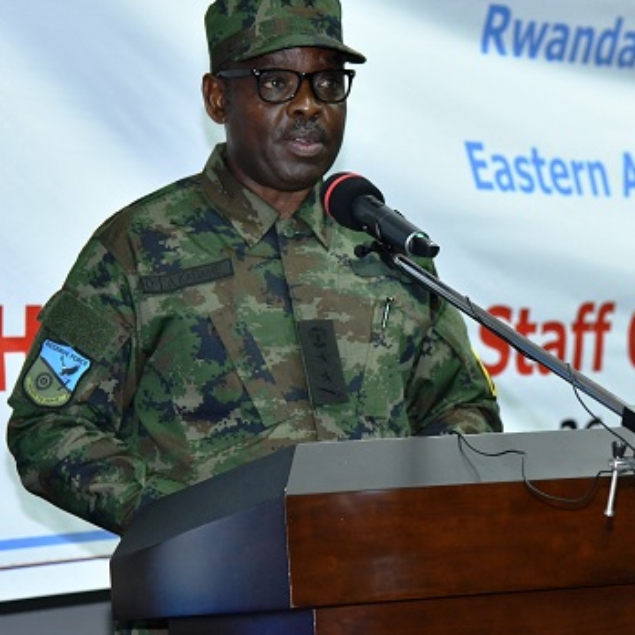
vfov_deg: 11.1
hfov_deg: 11.1
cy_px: 265
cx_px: 422
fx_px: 3258
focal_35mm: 157
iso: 4000
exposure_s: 1/80
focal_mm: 92
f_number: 4.5
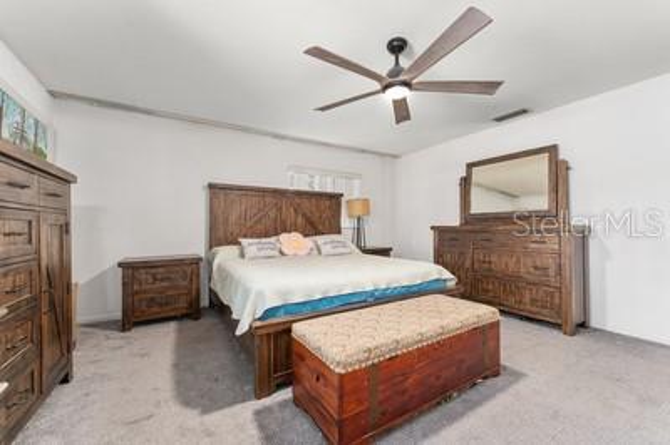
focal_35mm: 14
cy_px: 222
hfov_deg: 104.3
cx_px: 335
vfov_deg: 81.1
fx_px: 260
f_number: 7.1
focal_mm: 14
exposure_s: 1/1.25
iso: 500
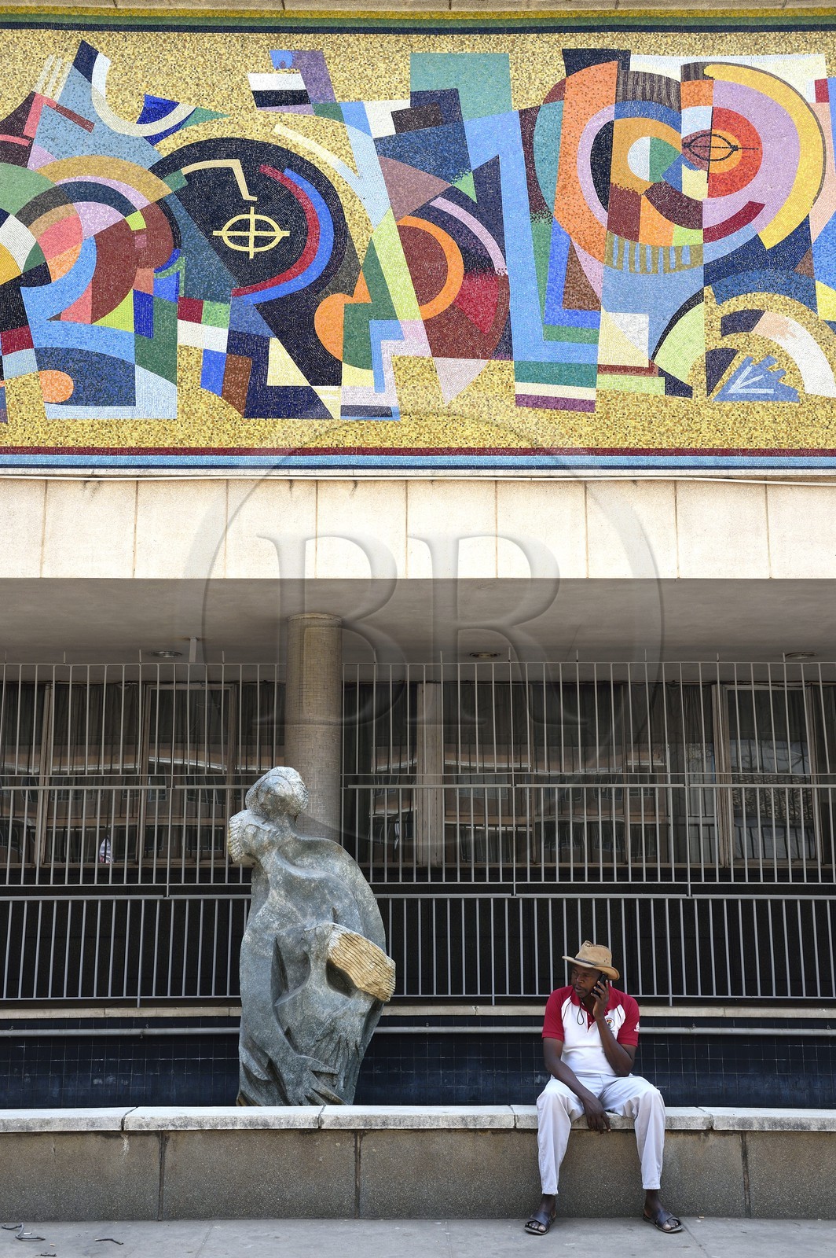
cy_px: 629
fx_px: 1396
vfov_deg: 48.5
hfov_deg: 33.3
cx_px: 418
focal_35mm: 40
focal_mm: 40
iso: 200
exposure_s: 1/250
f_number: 9
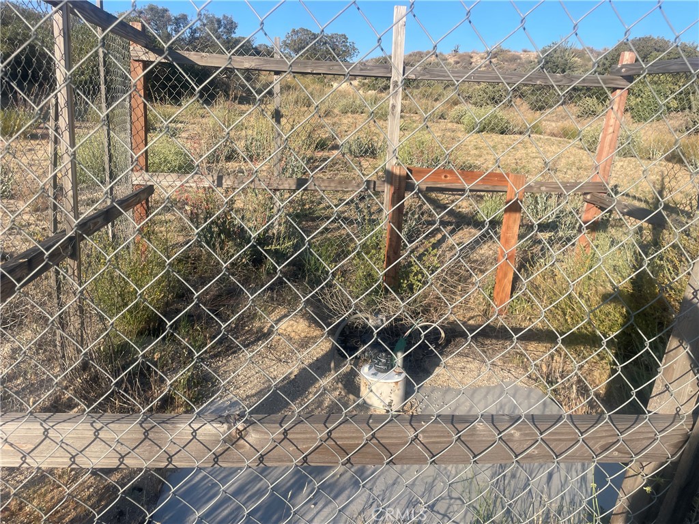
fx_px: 525
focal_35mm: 26
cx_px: 350
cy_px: 262
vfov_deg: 53.1
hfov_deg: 67.3
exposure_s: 1/1795
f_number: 1.6
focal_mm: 4.2
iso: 32
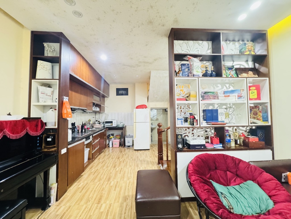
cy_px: 110
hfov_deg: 102.1
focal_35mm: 14
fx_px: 118
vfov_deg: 85.7
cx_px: 146
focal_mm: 2.22
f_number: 2.2
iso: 1250
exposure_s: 1/33
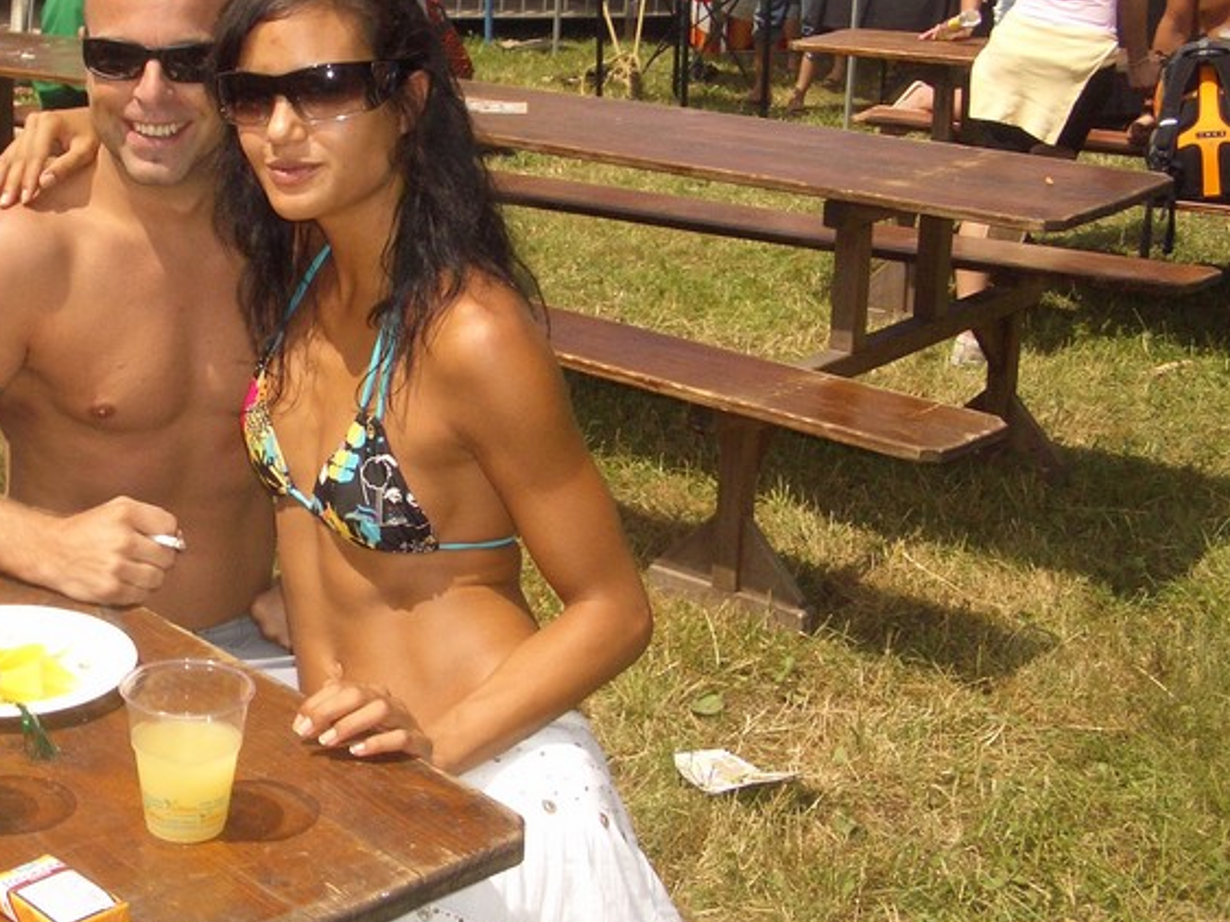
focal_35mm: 56
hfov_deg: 33.6
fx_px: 1989
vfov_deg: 26.0
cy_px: 364
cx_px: 288
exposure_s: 1/1000
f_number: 4.3
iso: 100
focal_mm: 5.8
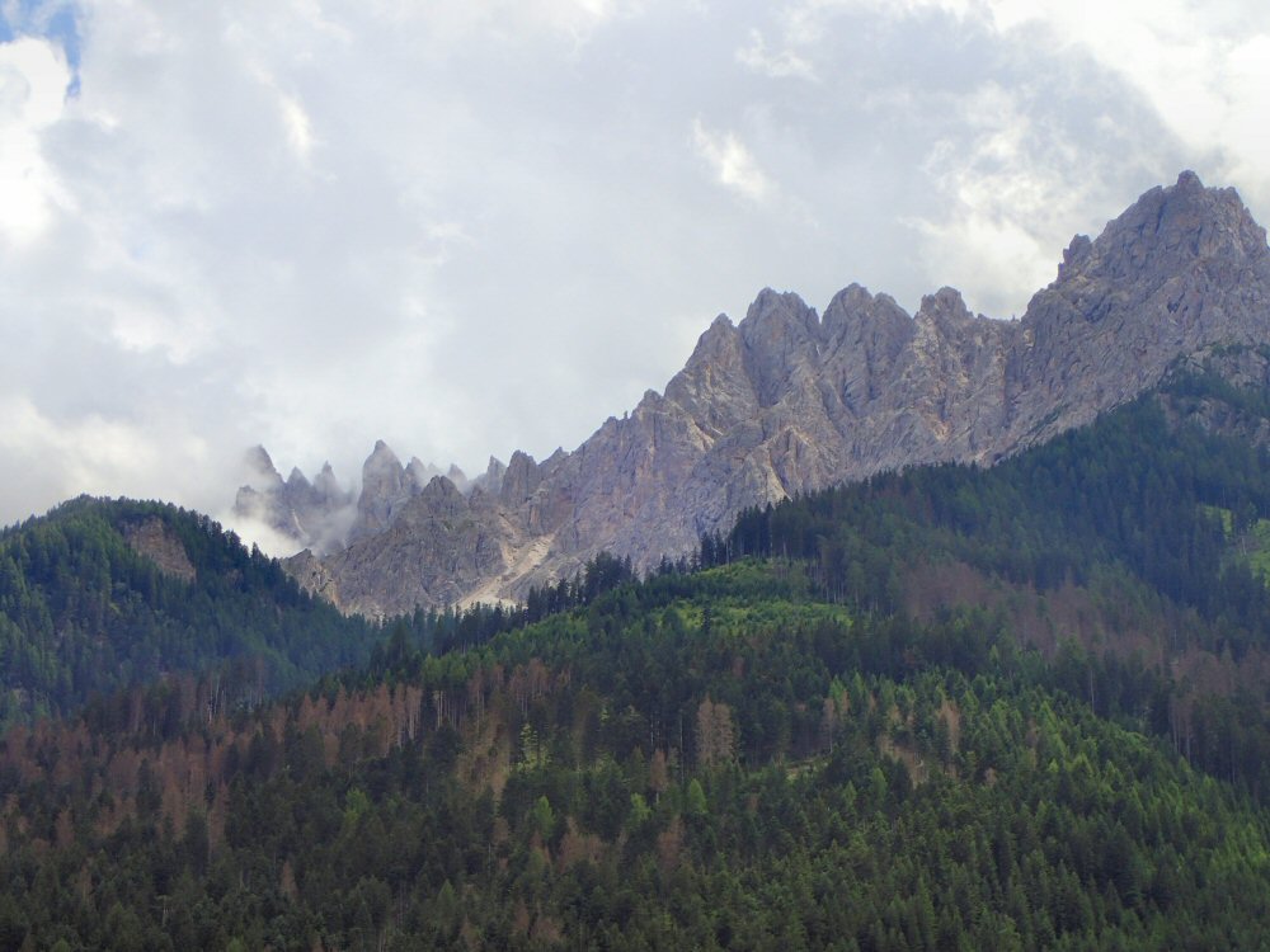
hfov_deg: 23.0
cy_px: 476
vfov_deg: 17.4
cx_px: 635
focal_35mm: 85
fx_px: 3119
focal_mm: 15.41
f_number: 6.3
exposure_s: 1/320
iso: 100
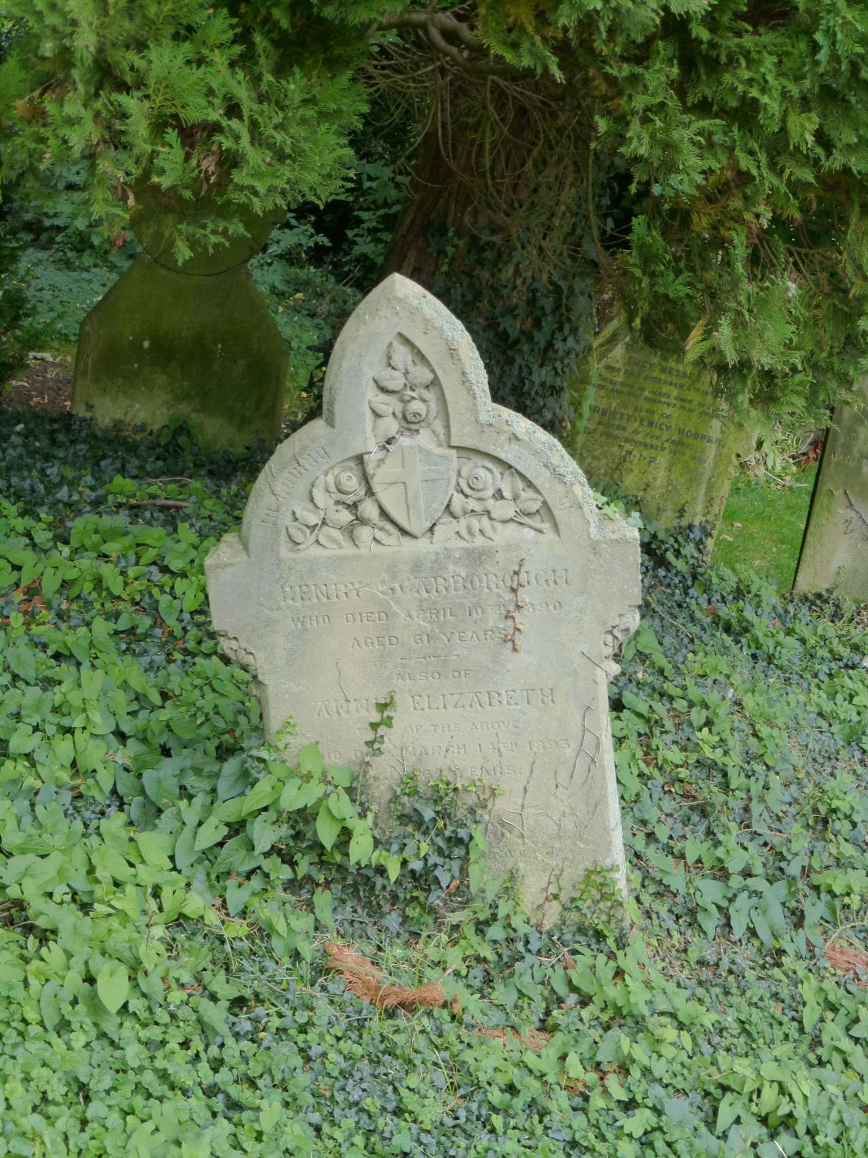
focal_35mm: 49
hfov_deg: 29.7
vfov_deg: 38.9
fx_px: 1638
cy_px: 579
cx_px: 434
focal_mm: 8.5
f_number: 4.2
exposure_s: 1/100
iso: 250
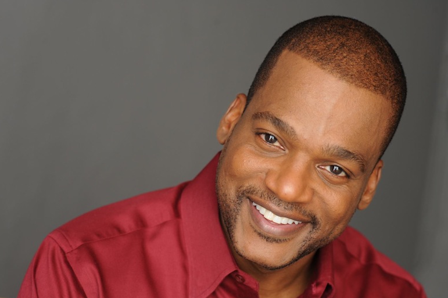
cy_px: 173
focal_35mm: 105
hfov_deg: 19.5
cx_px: 209
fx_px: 1306
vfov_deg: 13.0
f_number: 5.6
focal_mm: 90
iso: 400
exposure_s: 1/125
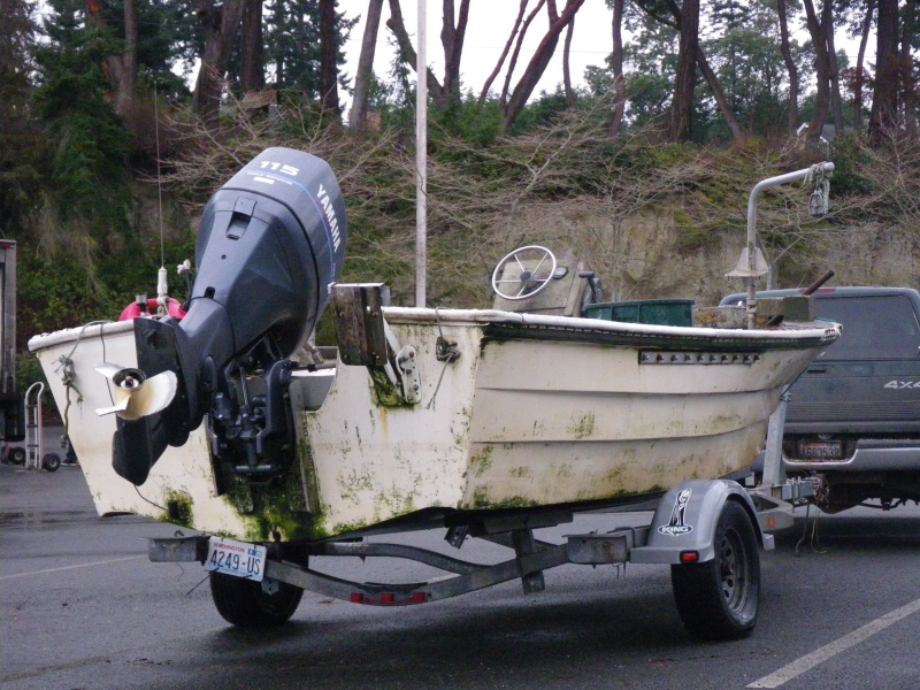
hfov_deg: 25.3
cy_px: 345
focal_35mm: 77
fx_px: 2046
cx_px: 460
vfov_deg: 19.1
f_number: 4.8
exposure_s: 1/100
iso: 800
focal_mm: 13.7
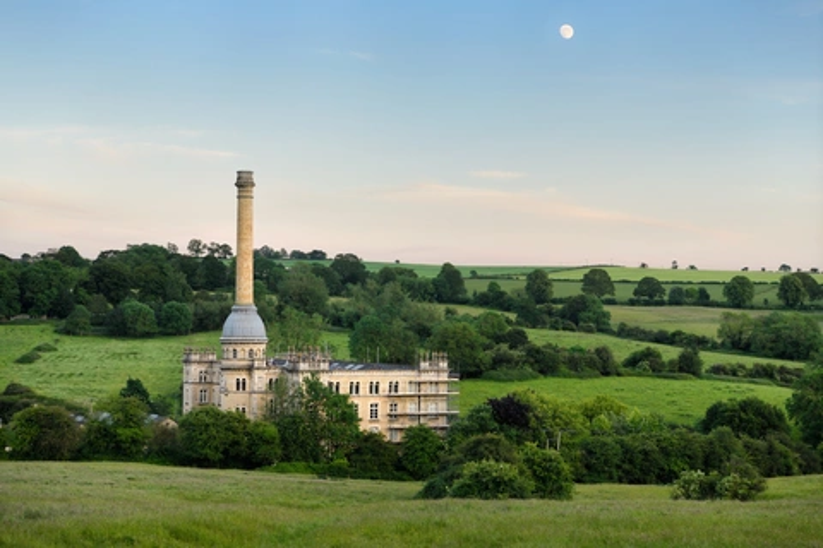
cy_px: 274
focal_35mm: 70
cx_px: 412
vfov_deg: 19.5
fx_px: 1600
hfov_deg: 28.8
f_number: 8
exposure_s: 1/20
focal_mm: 70
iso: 64
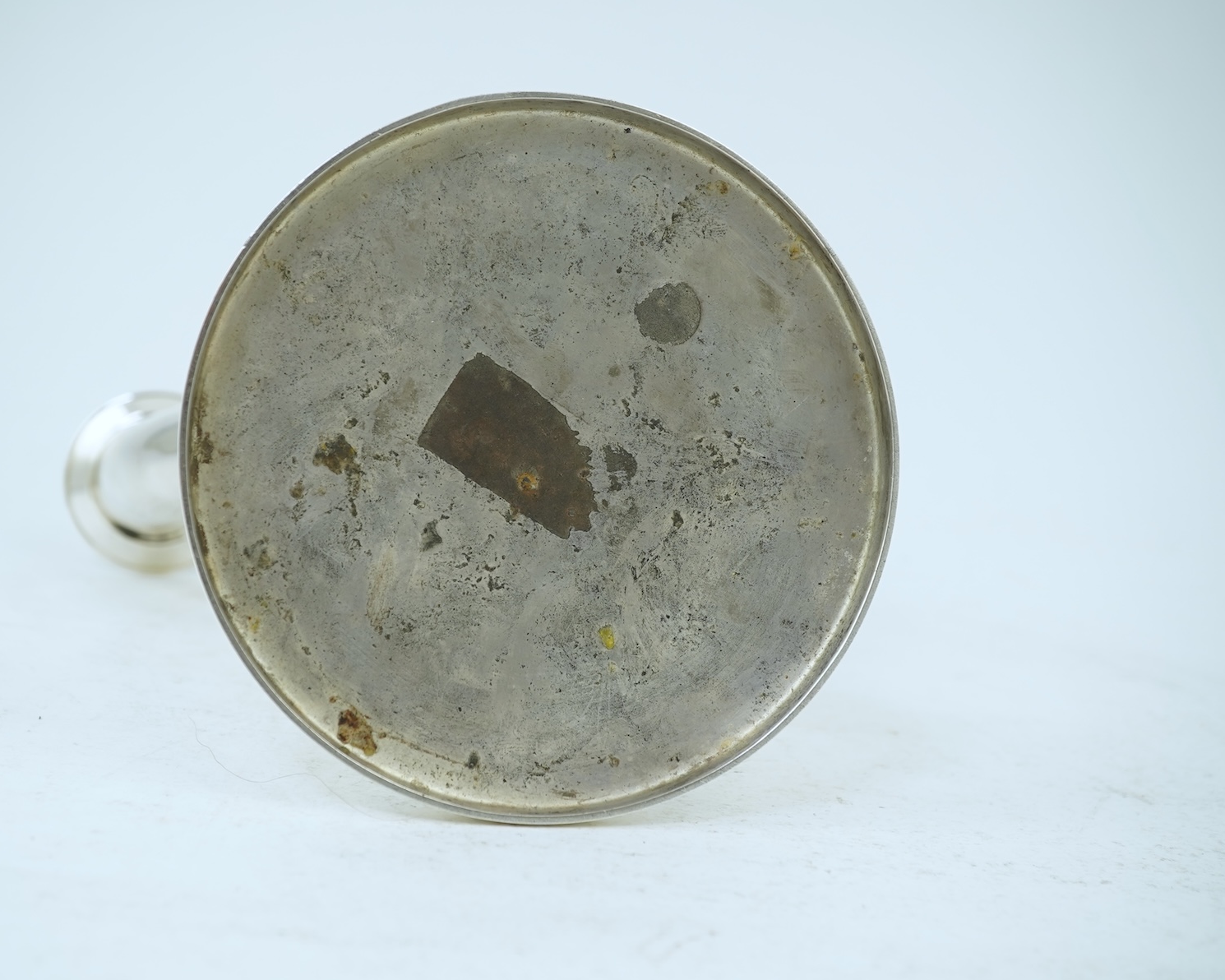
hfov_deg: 36.6
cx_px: 540
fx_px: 1849
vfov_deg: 29.7
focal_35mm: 51
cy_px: 489
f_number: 8
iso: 320
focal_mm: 30
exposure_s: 1/40
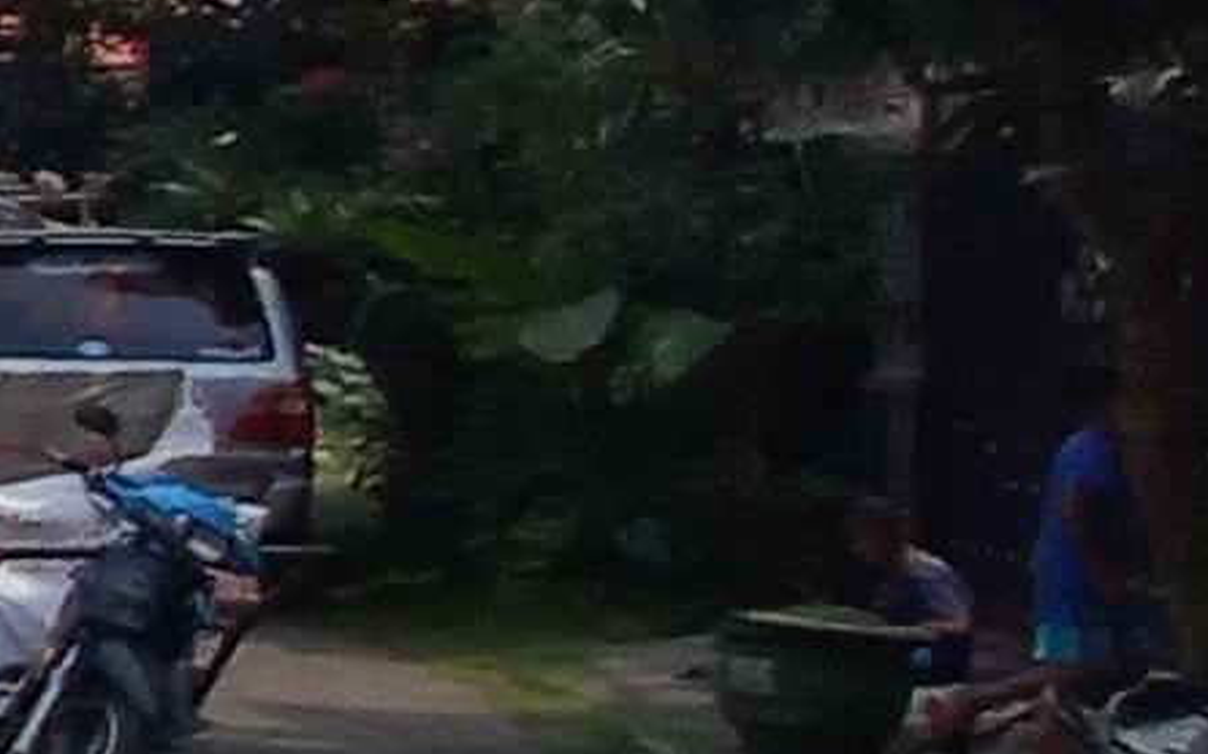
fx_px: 3325
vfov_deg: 12.9
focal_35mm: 101
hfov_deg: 10.8
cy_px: 193
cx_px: -2630
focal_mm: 1.42
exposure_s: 1/1140
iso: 40
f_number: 2.2
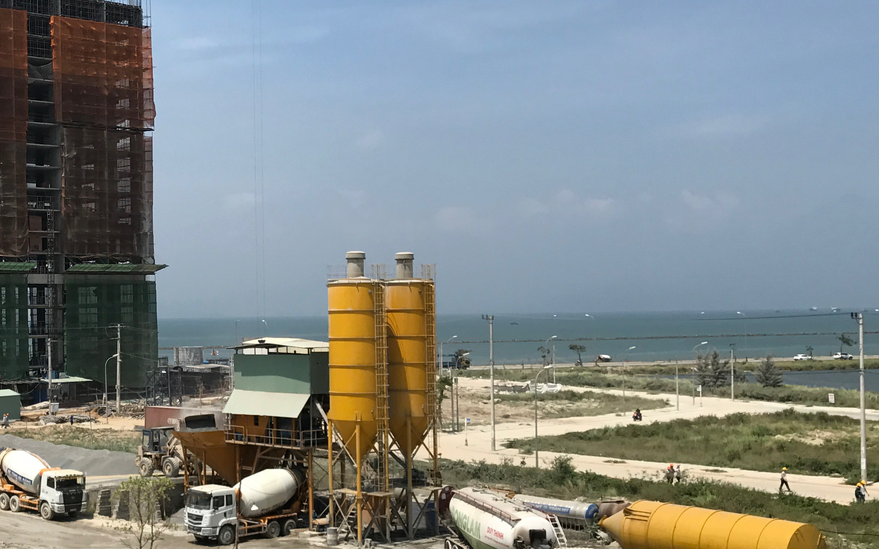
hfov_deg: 35.8
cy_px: 314
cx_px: 125
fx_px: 1294
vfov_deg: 24.0
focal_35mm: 54
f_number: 1.8
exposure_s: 1/3425
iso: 20
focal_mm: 3.99
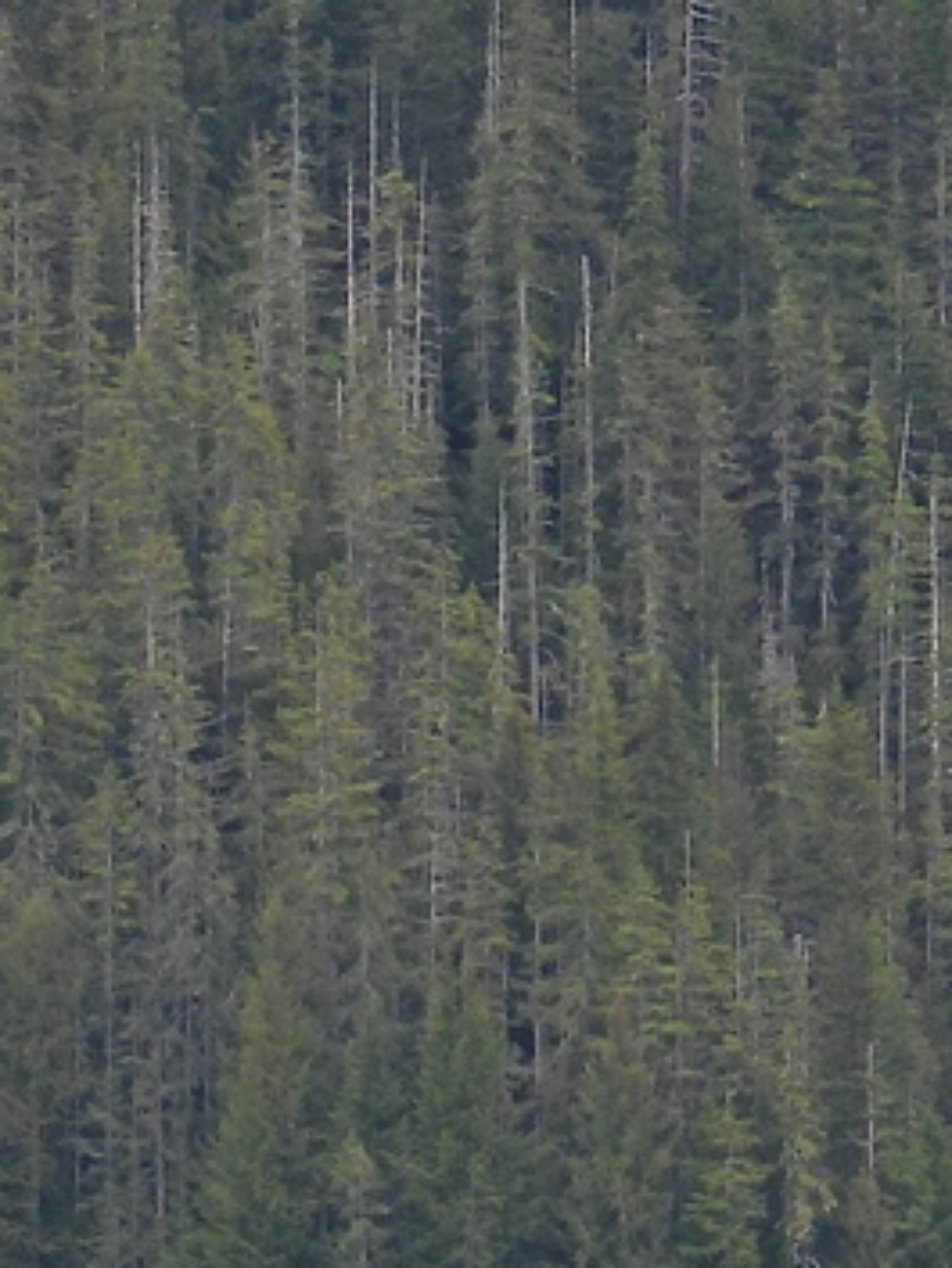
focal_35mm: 616
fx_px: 22574
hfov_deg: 2.4
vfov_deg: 3.2
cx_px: 54
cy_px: 1760
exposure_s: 1/160
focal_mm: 30.3
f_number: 4.5
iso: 100
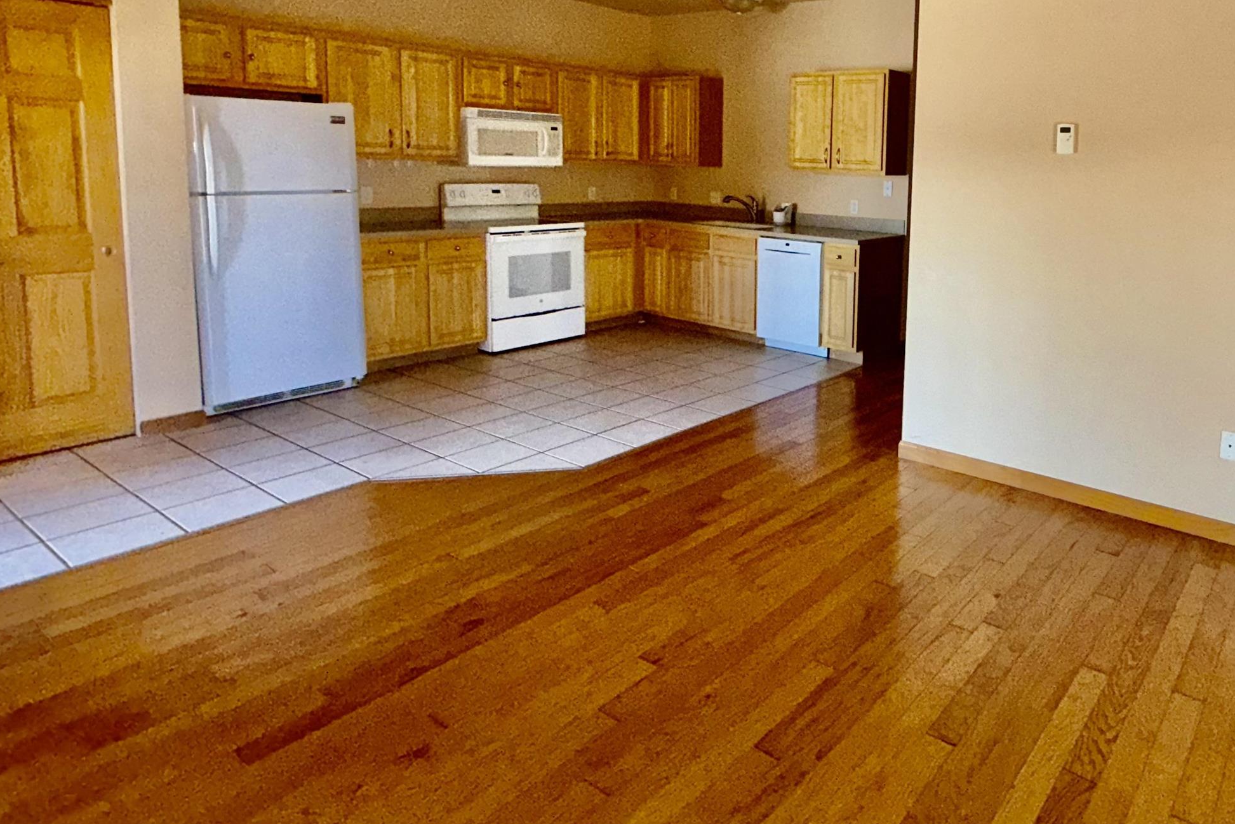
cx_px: 902
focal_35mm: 23
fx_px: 789
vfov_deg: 53.5
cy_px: 243
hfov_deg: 71.7
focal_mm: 2.22
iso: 160
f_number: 2.2
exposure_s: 1/121
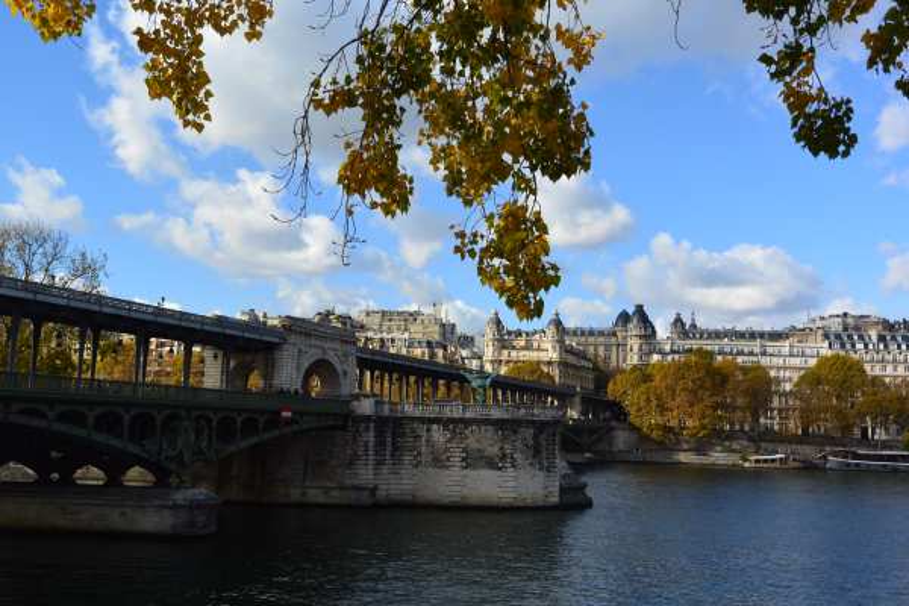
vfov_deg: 37.9
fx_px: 884
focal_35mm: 35
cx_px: 454
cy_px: 303
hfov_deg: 54.4
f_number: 5.6
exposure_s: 1/800
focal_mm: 13
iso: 160
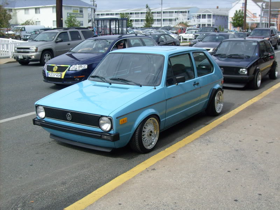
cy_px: 105
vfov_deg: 33.6
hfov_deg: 43.9
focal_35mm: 43
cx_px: 140
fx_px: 348
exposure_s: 1/250
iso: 80
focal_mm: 7.2
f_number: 7.7
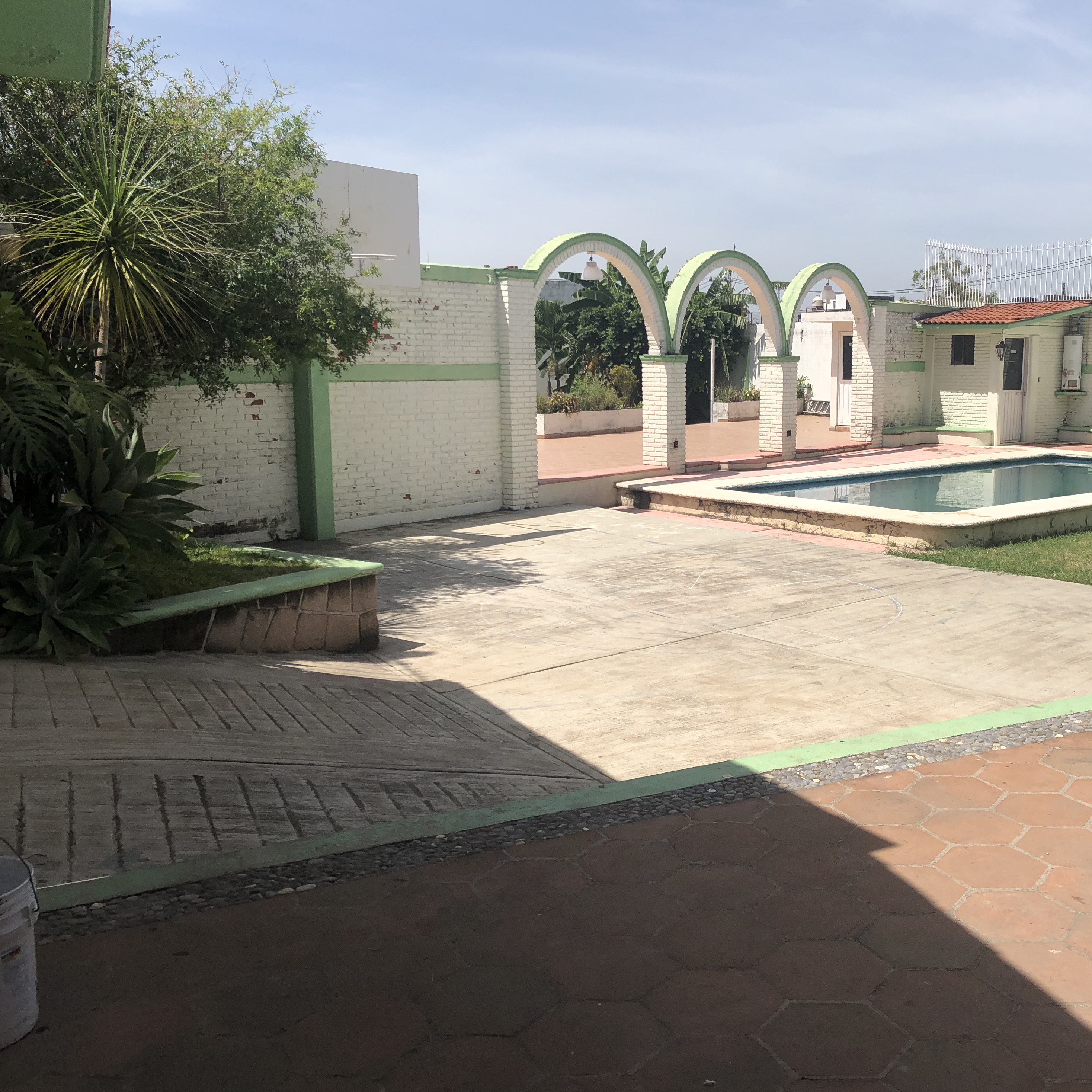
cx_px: 735
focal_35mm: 34
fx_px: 1213
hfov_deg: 47.6
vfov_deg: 48.5
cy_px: 551
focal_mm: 4
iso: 25
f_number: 1.8
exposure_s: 1/3205
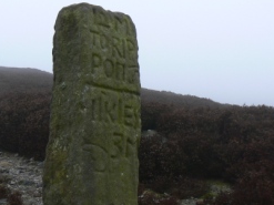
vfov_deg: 23.1
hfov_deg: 30.3
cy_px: 140
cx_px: 75
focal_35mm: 63
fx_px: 498
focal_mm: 6
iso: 80
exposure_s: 1/80
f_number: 4
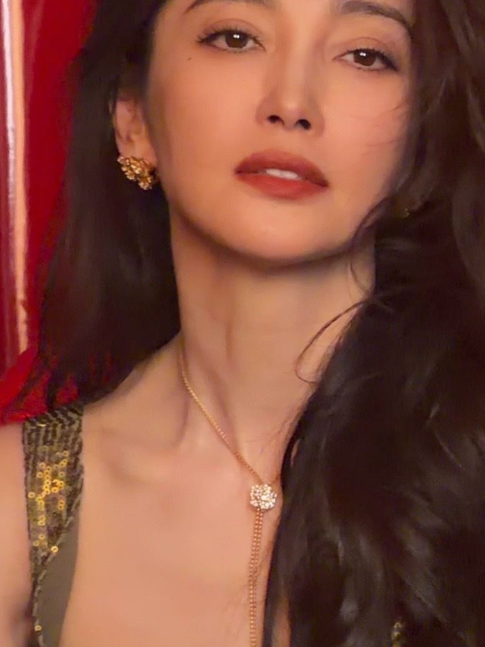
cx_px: 300
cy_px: 238
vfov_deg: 49.6
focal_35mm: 37
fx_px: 691
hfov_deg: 38.4
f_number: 1.5
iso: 125
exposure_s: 1/60
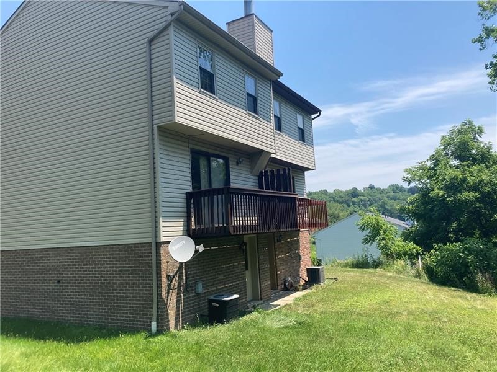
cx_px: 248
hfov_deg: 63.4
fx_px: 402
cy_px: 186
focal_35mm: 28
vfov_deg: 49.7
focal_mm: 3.99
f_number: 1.8
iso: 20
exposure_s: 1/1453
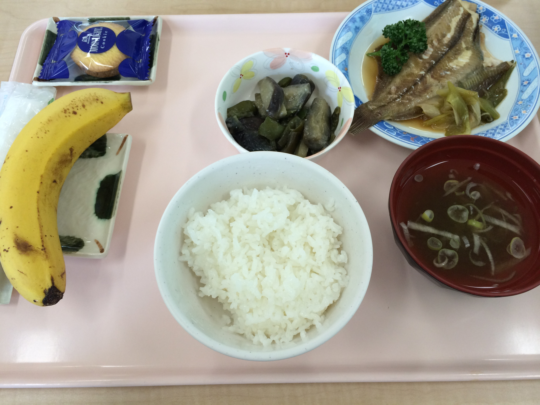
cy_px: 202
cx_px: 270
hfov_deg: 60.0
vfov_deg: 46.8
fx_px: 468
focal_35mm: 30
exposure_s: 1/120
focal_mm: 4.12
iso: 64
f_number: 2.2
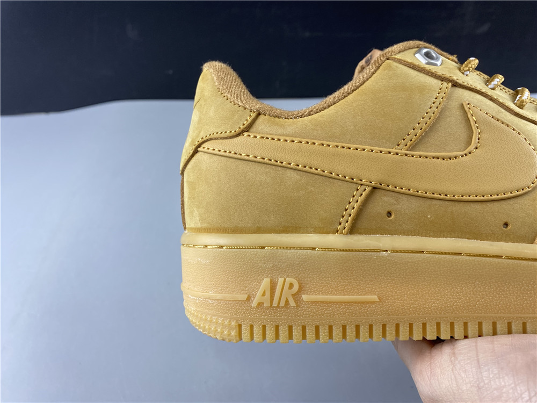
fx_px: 403
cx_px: 268
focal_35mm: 26
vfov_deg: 53.1
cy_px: 202
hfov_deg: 67.3
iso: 80
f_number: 1.8
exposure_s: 1/100
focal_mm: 4.25
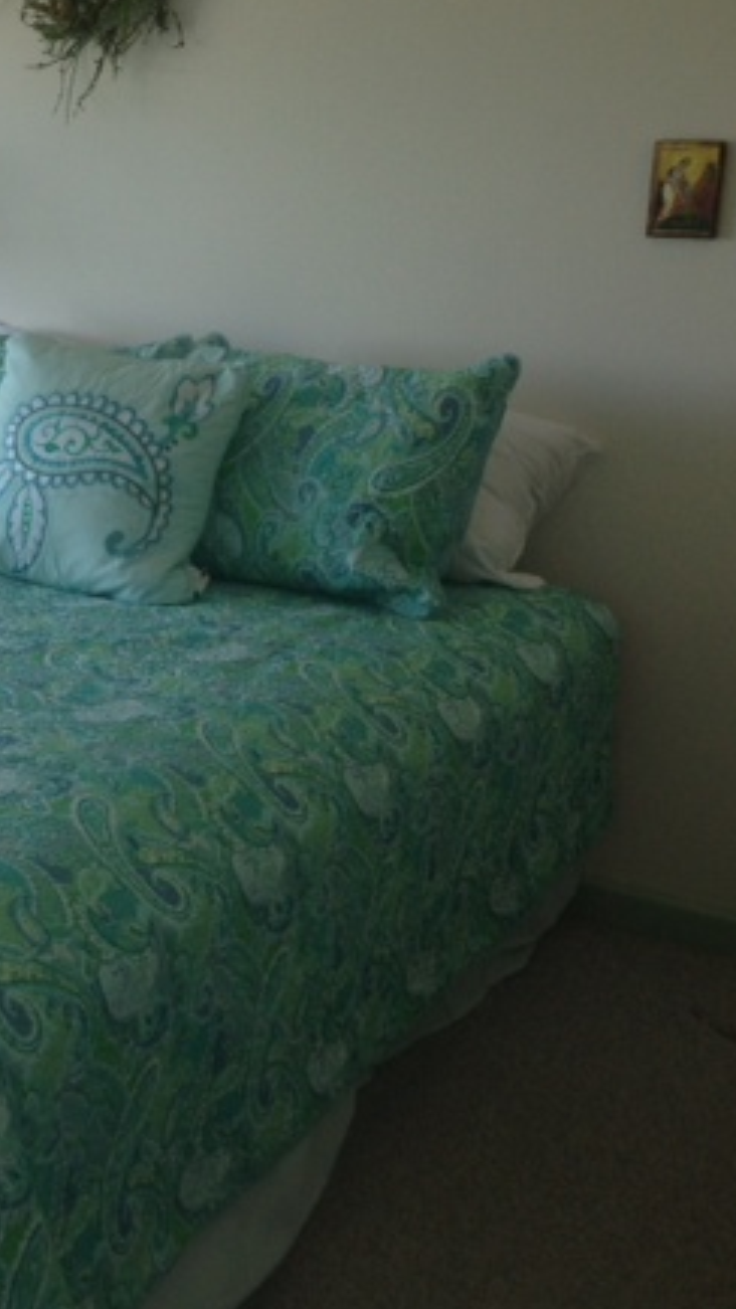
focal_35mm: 53
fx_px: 1840
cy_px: 606
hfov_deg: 21.3
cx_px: -112
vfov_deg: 39.2
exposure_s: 1/60
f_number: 2.4
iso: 64
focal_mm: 4.12
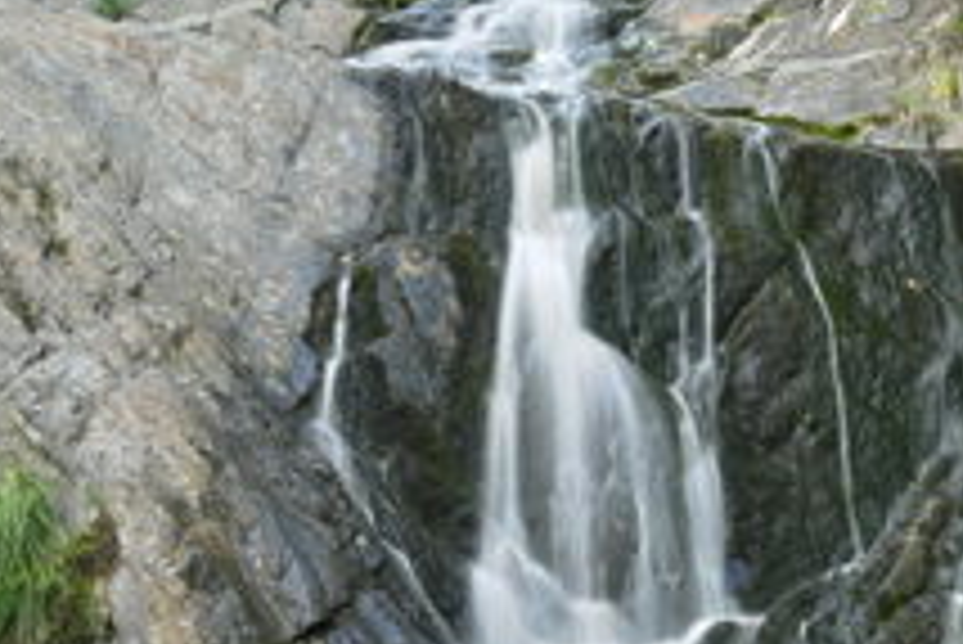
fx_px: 2596
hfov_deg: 20.9
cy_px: 399
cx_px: 652
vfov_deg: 14.1
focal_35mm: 97
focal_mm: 35
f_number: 13
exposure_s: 1
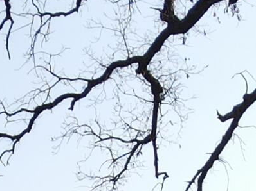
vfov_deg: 7.1
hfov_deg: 10.6
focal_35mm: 181
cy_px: 631
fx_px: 1338
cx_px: -102
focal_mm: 4.5
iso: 100
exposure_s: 1/500
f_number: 2.8
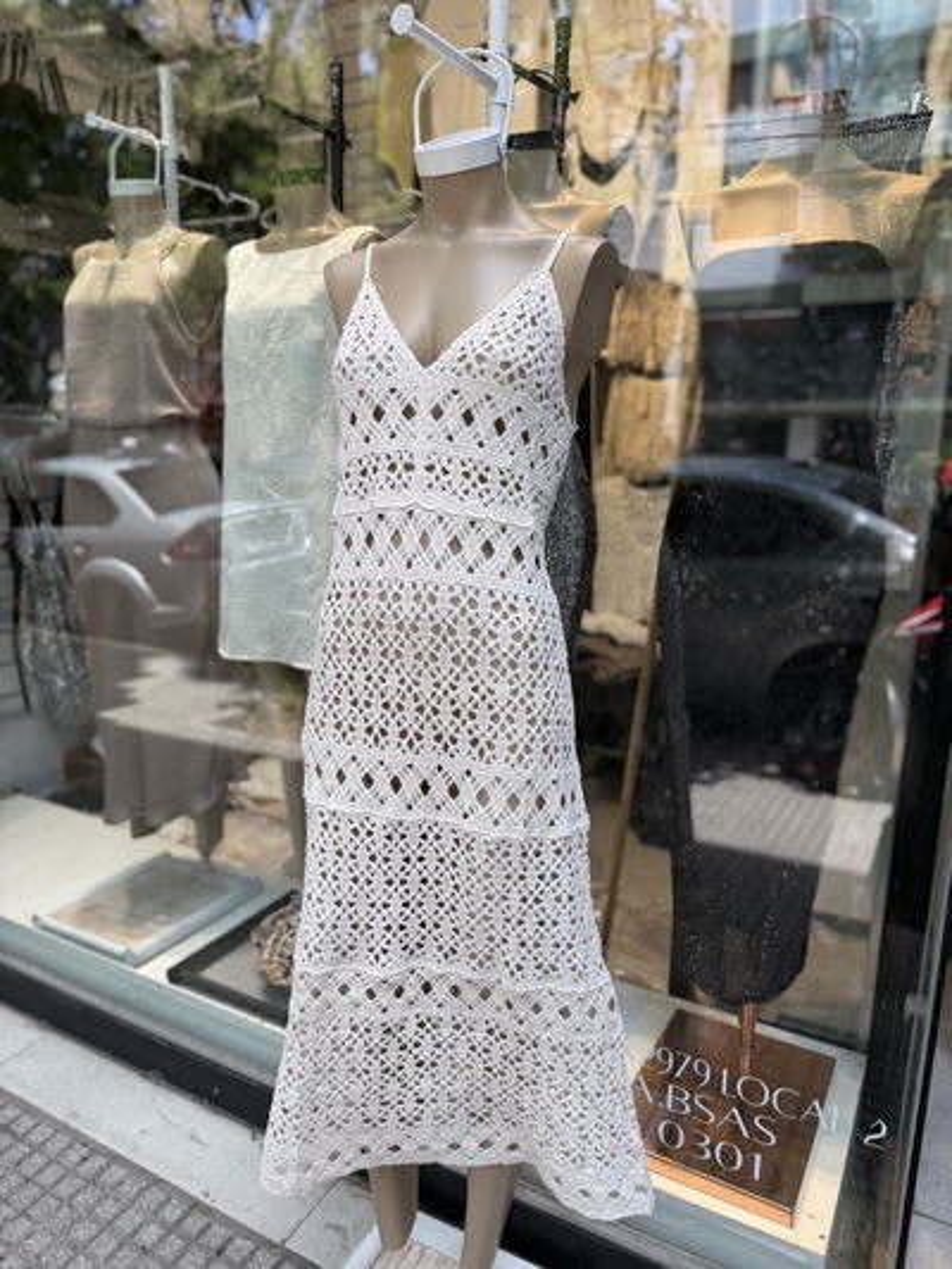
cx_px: 476
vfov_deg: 71.6
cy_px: 634
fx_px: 880
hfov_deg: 56.8
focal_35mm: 24
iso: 80
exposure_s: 1/504
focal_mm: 6.76
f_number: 1.78
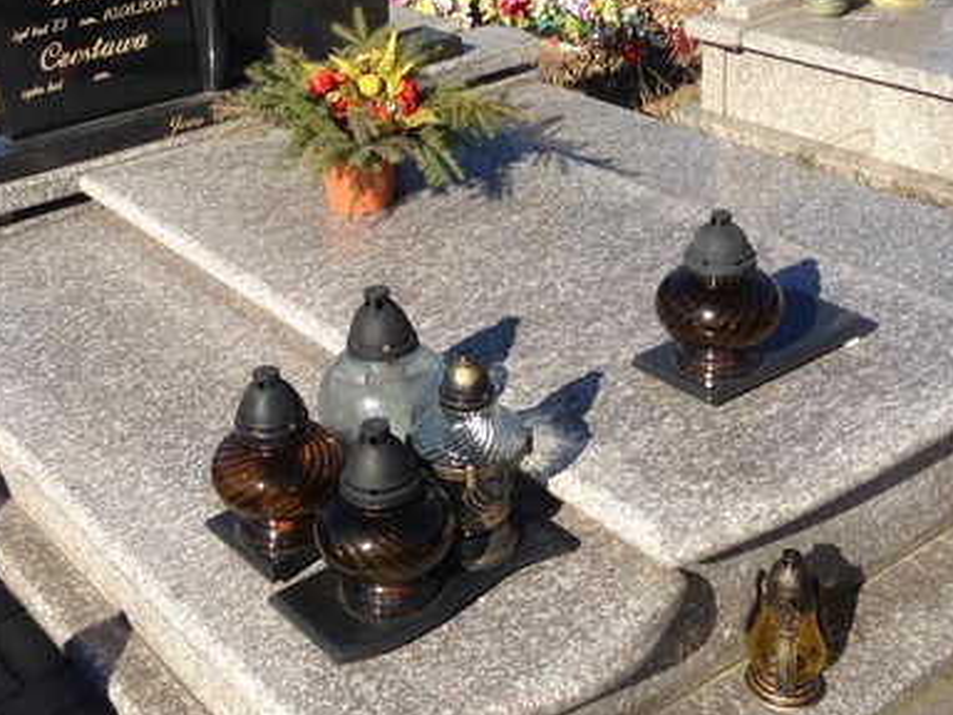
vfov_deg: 26.4
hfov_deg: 34.9
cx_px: 422
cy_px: 226
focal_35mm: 55
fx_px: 1514
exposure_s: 1/1323
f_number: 2.4
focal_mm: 4.12
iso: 50
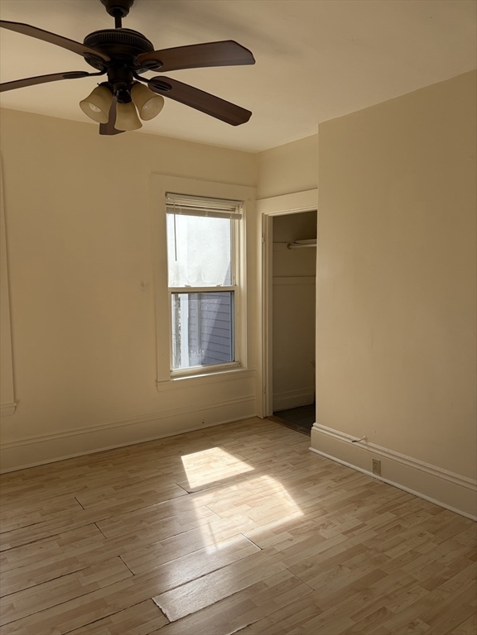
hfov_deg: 53.1
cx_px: 238
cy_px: 318
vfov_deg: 67.3
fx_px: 478
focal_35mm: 26
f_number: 1.6
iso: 50
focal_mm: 5.96
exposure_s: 1/601
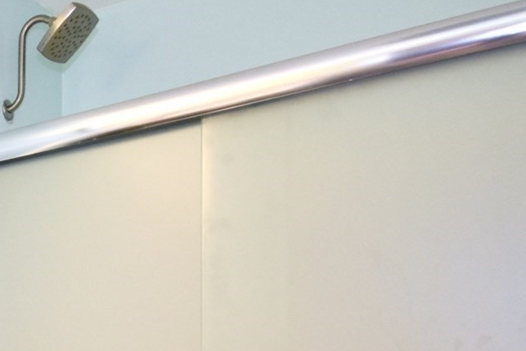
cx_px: -170
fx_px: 716
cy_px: 436
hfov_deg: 30.8
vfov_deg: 24.5
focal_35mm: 49
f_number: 4
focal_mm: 10
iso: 500
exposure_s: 1/60
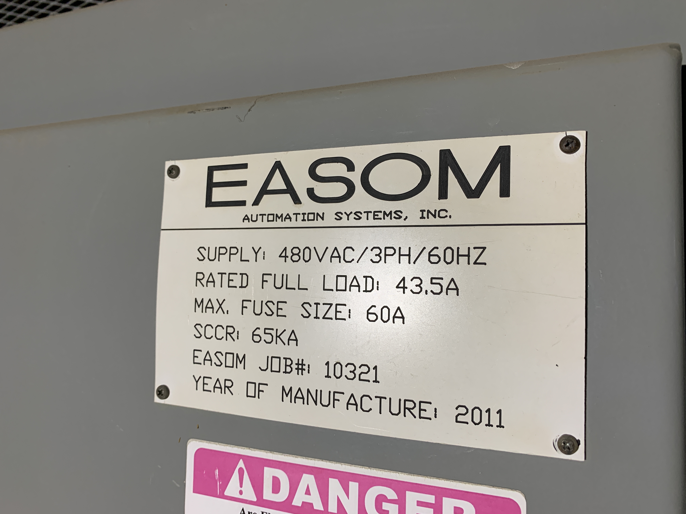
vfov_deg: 53.1
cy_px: 257
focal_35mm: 26
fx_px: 515
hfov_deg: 67.3
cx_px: 343
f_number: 1.8
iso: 100
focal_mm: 4.25
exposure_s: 1/90
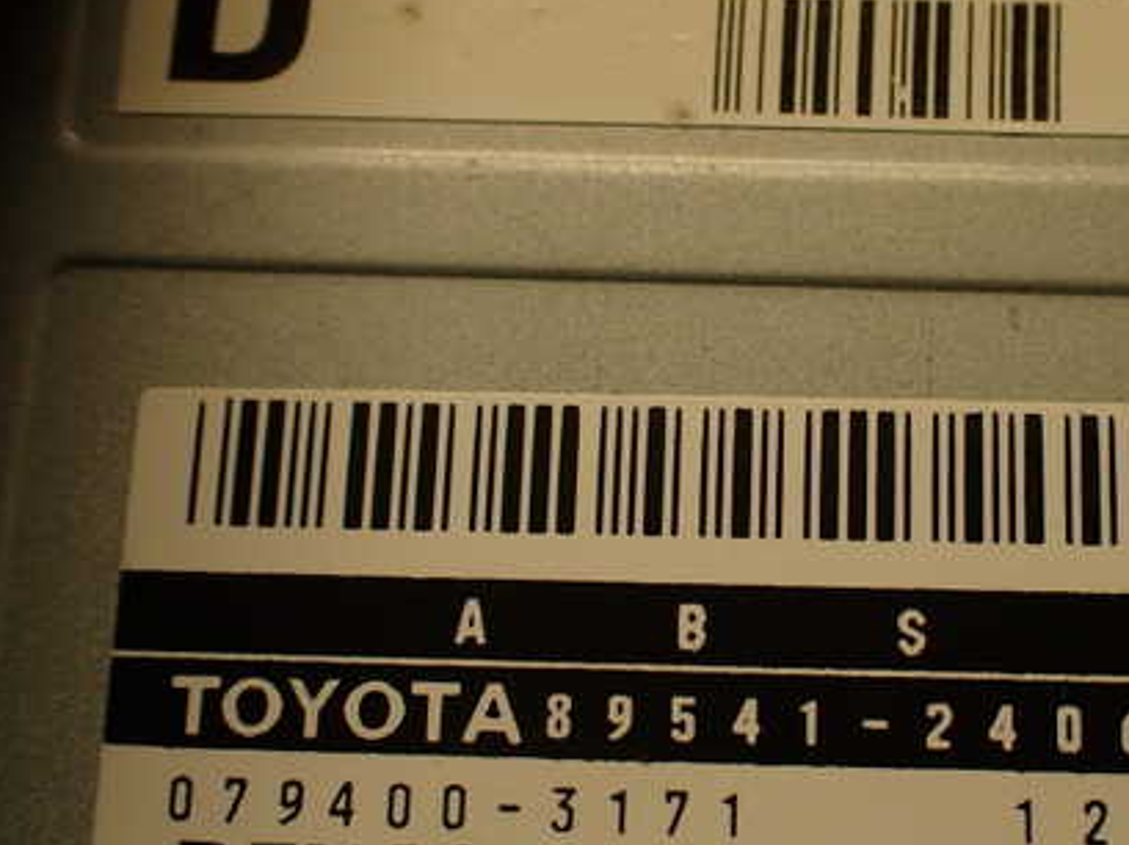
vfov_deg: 30.8
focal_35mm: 47
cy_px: 453
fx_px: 1532
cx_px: 726
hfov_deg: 40.1
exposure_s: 1/60
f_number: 2.4
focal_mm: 5.79
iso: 200
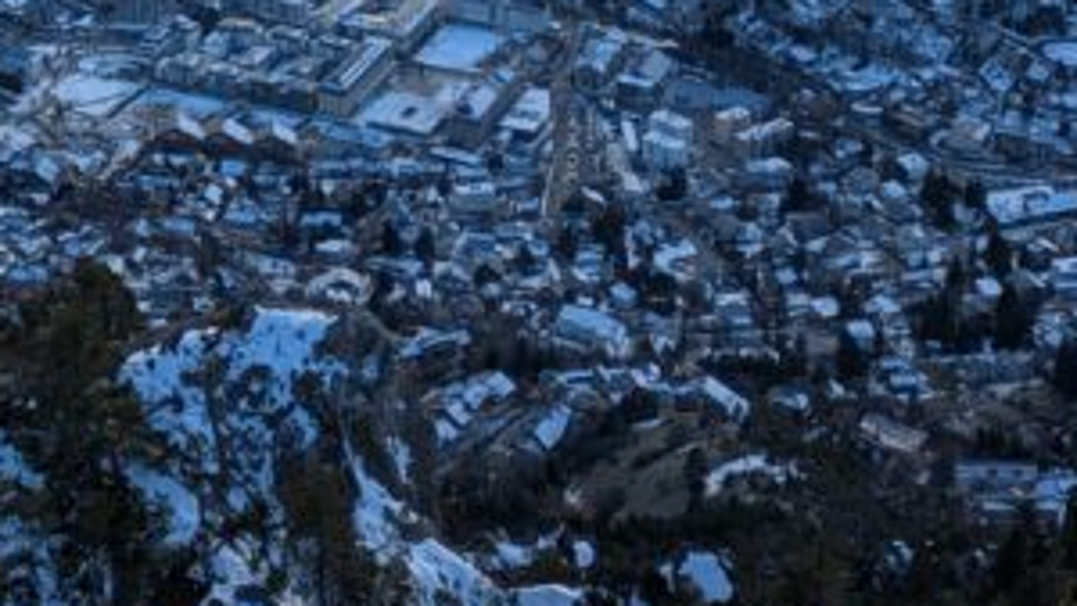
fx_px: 2657
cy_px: -432
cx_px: 22
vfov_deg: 12.1
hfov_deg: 22.1
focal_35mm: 93
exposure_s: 1/1653
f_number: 1.89
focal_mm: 5.43
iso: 34
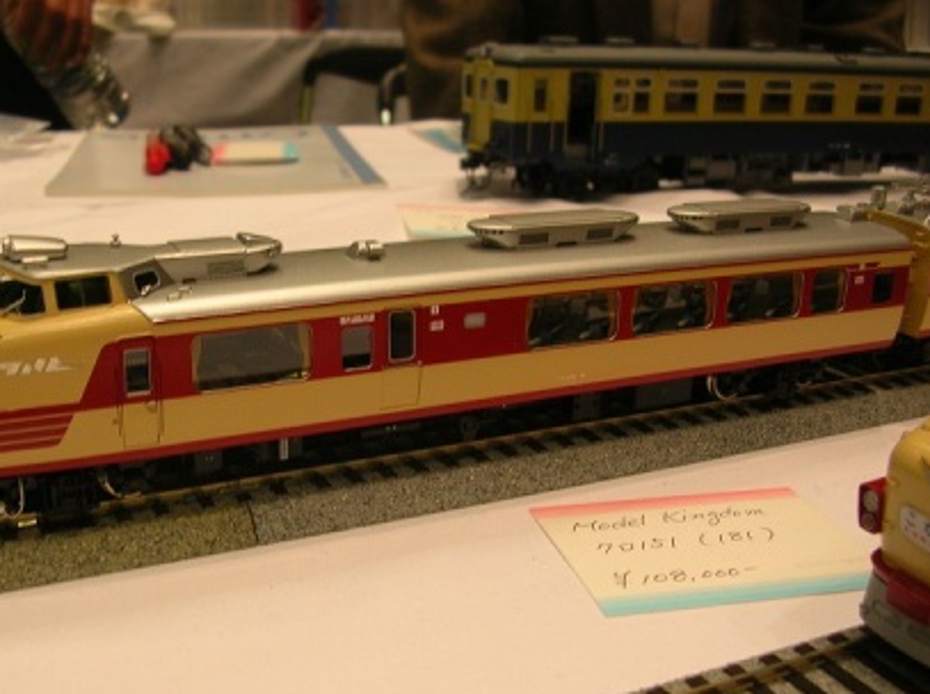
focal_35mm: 43
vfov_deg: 33.5
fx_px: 1154
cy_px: 397
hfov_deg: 43.7
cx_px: 366
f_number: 2.8
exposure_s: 1/37.3
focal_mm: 5.8
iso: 50
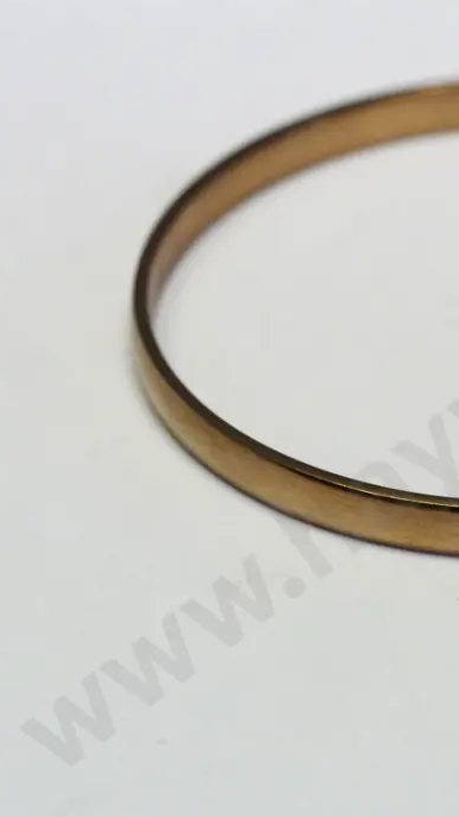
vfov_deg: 11.0
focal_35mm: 195
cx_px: 522
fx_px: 4223
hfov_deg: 6.2
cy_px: 388
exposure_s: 1/320
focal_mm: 60
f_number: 5.6
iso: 3200
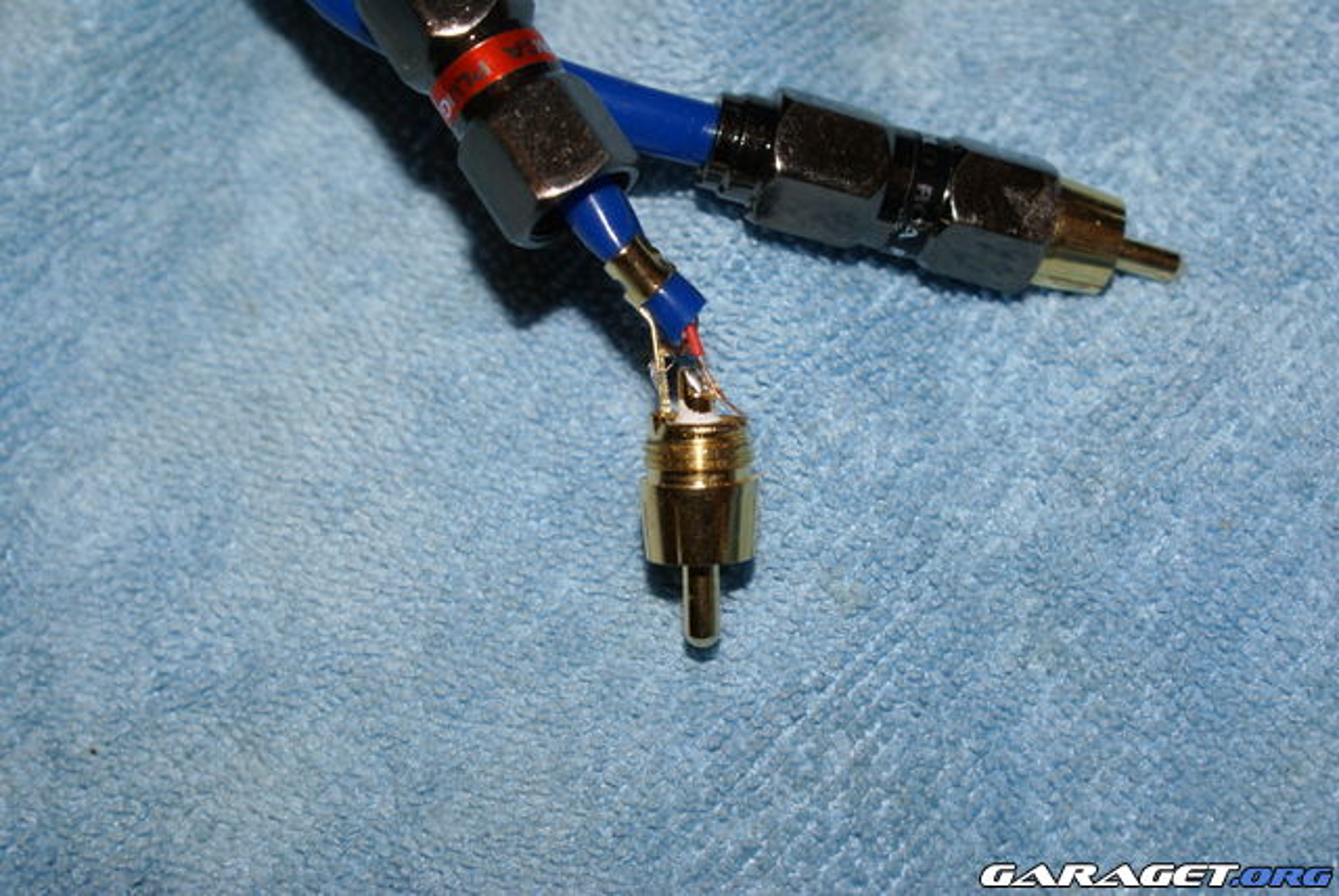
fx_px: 2792
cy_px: 448
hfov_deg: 27.0
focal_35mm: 75
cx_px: 670
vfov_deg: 18.2
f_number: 6.3
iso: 400
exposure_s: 1/80
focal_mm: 50
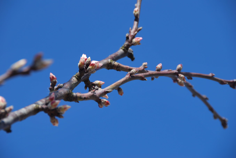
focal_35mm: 300
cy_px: 79
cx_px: 118
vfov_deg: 4.6
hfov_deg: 6.9
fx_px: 1969
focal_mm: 200
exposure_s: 1/200
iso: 100
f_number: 8
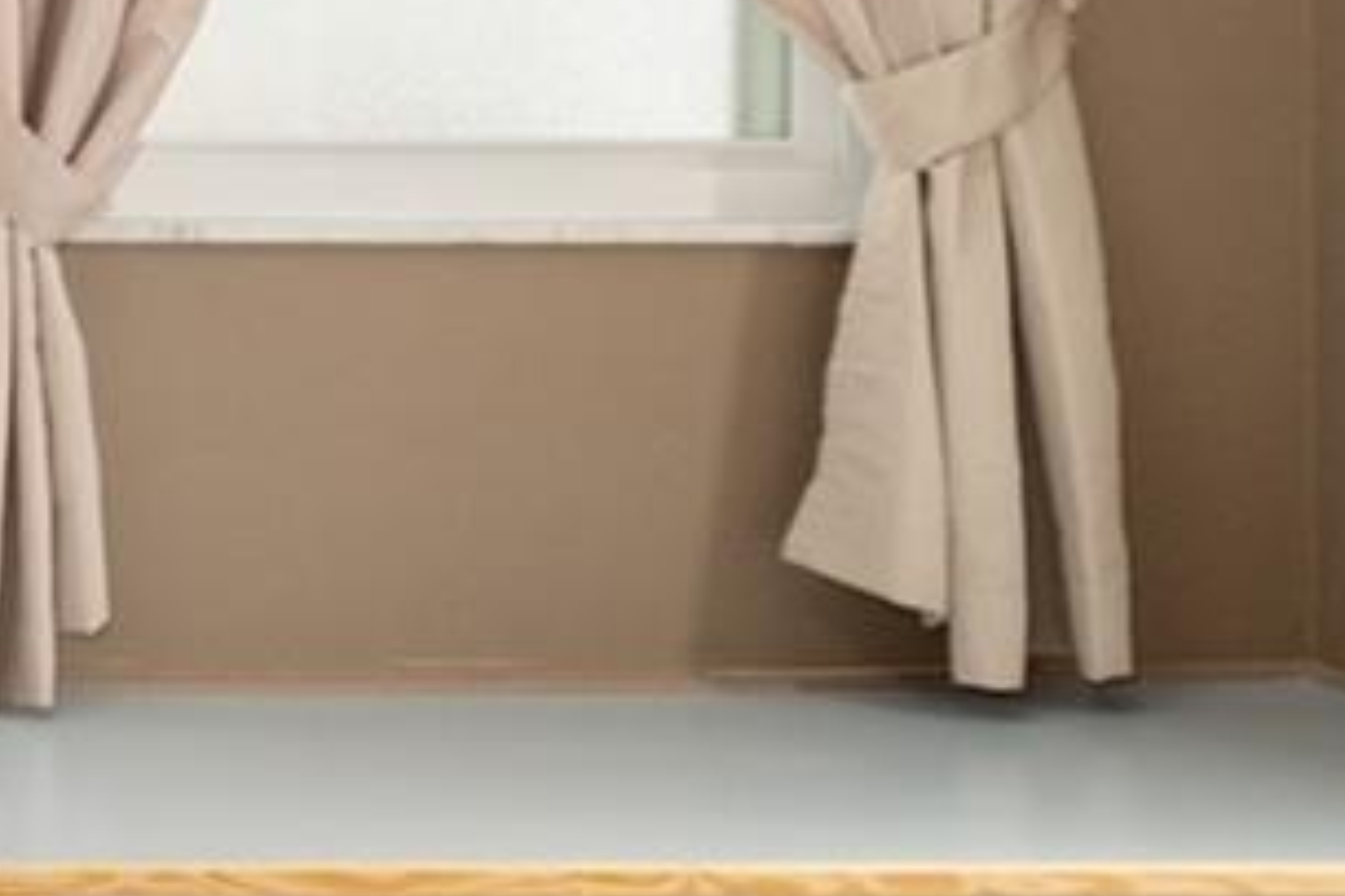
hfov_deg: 18.7
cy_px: -49
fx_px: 3137
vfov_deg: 15.9
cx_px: -1076
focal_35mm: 84
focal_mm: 16
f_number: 8
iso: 500
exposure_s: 1/50
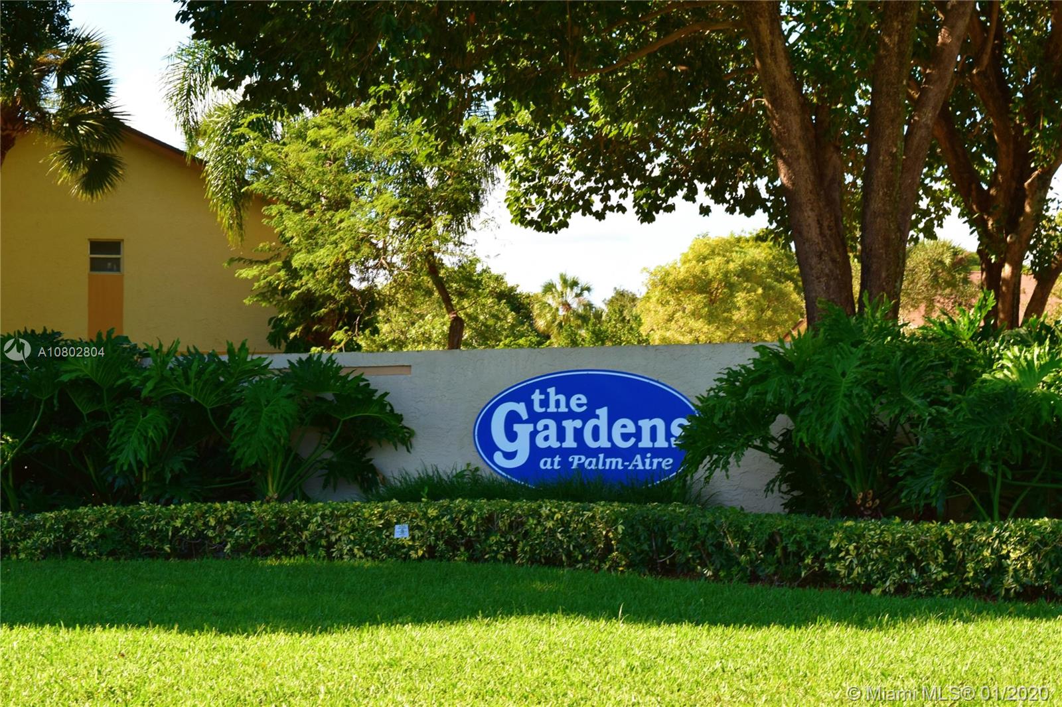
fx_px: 2432
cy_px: 354
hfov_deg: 24.6
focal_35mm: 82
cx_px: 531
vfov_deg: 16.5
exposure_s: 1/250
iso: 400
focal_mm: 55
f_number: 10
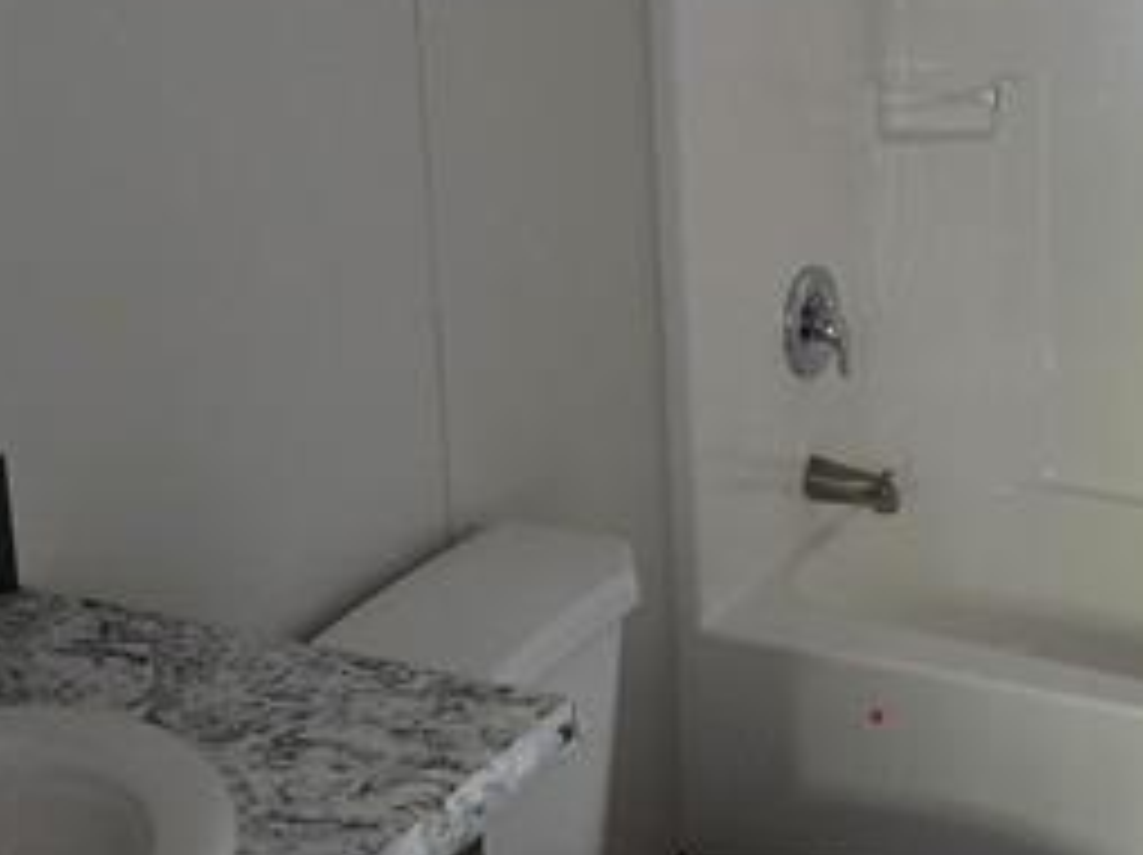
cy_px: 153
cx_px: 774
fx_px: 1913
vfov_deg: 24.7
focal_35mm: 58
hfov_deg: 32.9
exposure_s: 1/120
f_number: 1.8
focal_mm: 5.4
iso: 2000
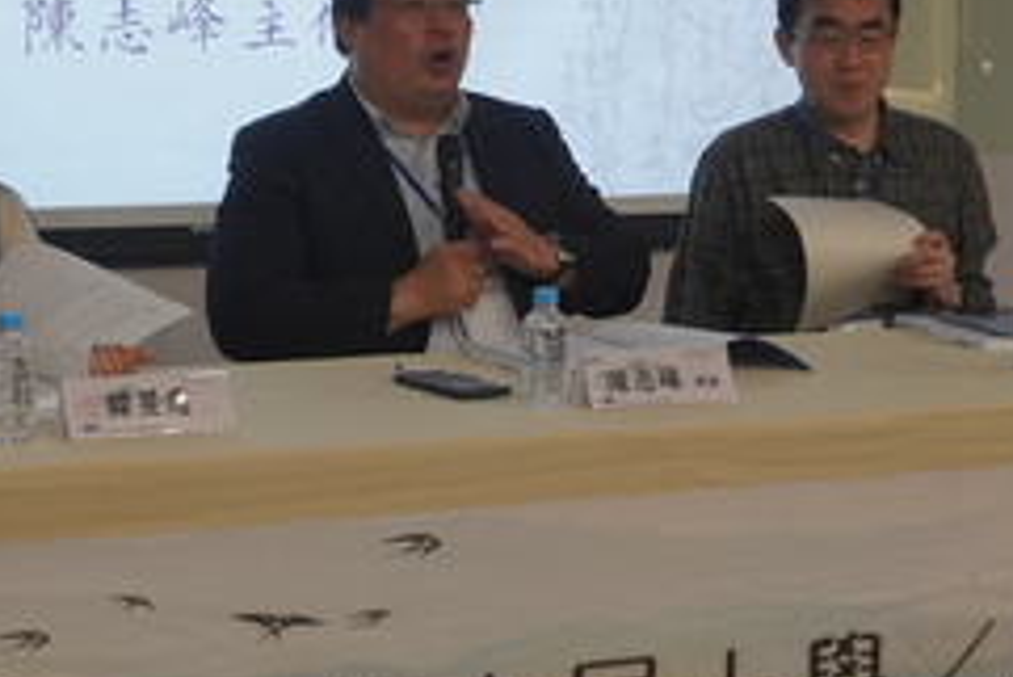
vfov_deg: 14.9
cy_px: 175
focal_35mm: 91
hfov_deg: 22.1
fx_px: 2575
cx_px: 315
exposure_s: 1/160
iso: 2000
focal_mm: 21
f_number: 4
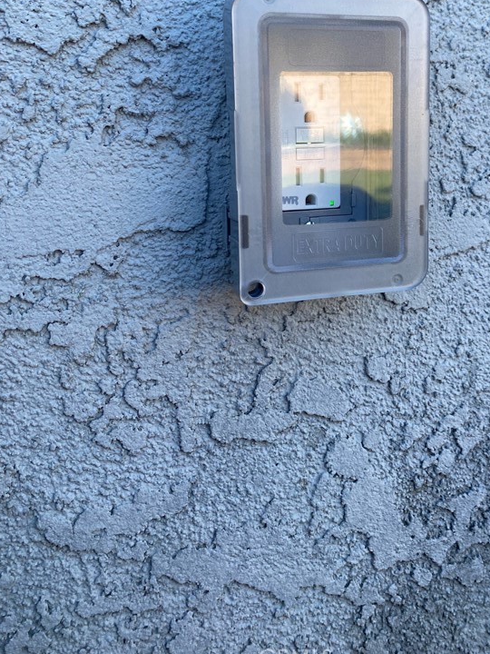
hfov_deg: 38.4
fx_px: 698
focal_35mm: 37
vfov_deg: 49.1
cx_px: 311
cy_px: 205
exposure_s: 1/330
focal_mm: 4.25
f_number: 1.8
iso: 32
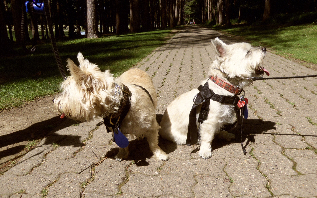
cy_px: 93
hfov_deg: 62.9
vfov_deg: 41.8
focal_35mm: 30
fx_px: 259
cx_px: 159
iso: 64
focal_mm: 5.1
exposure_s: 1/400
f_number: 3.9
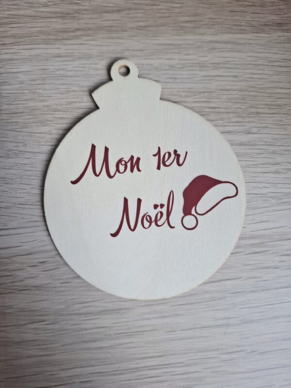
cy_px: 194
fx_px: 258
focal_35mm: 23
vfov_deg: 73.9
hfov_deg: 58.9
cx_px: 146
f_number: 1.8
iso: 80
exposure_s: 1/100
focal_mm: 5.54
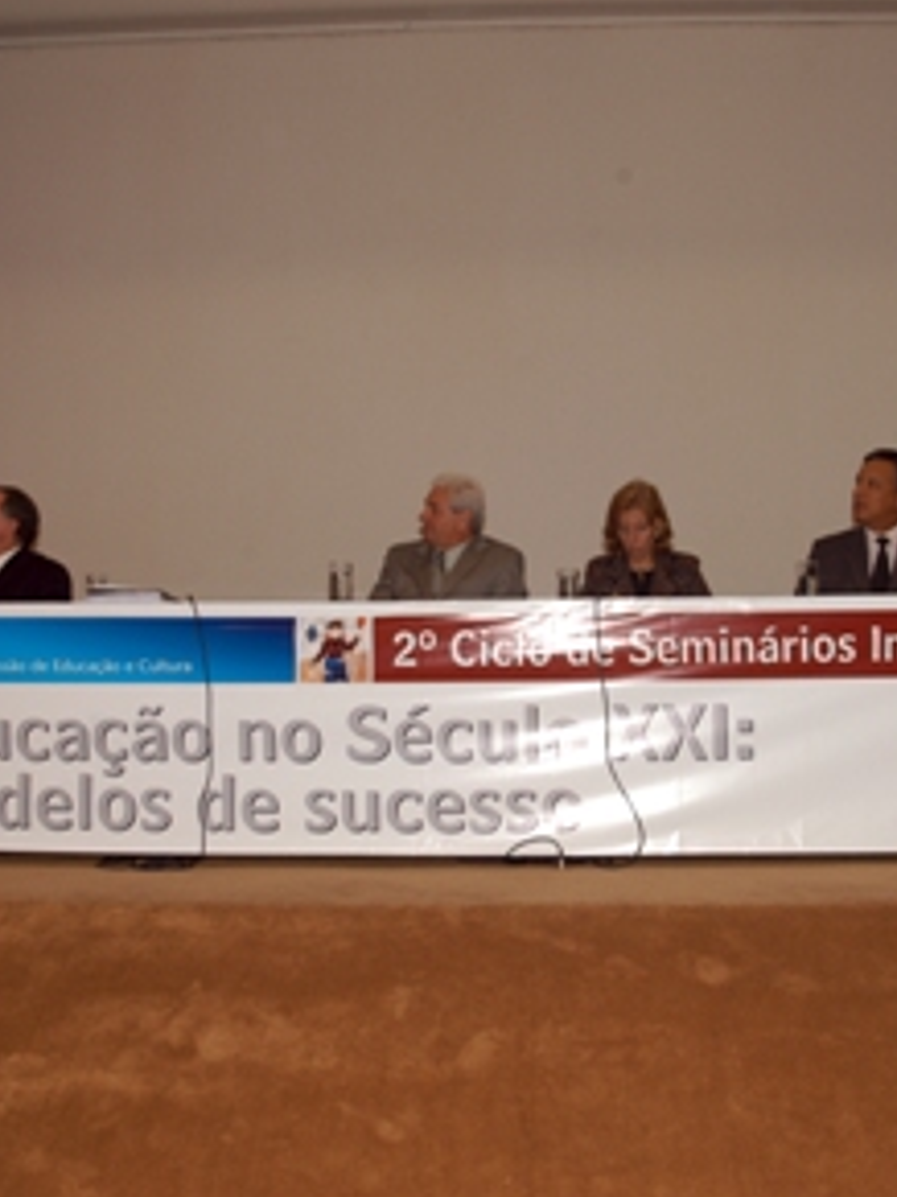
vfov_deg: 49.3
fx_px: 1305
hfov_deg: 37.8
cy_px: 588
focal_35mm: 38
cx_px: 531
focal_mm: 17
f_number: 5.6
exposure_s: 1/60
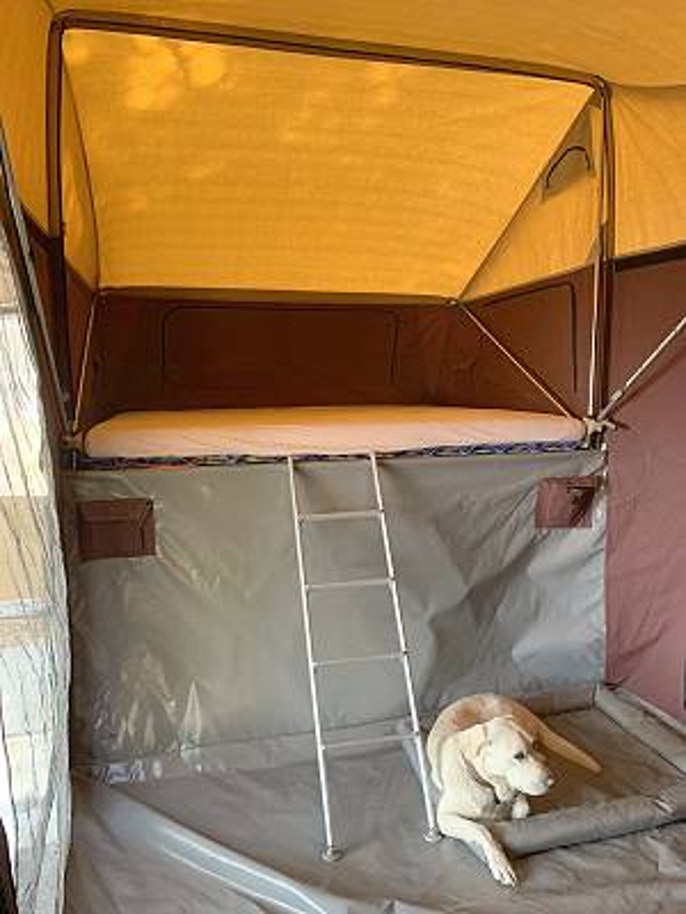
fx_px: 687
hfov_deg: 53.1
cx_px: 343
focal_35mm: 26
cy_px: 457
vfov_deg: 67.3
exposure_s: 1/43
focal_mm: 4.25
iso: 400
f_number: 1.8
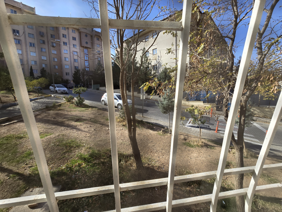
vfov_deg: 89.9
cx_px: 141
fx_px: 106
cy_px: 106
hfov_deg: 106.2
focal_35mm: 13
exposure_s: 1/1262
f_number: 2.2
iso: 50
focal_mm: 2.2
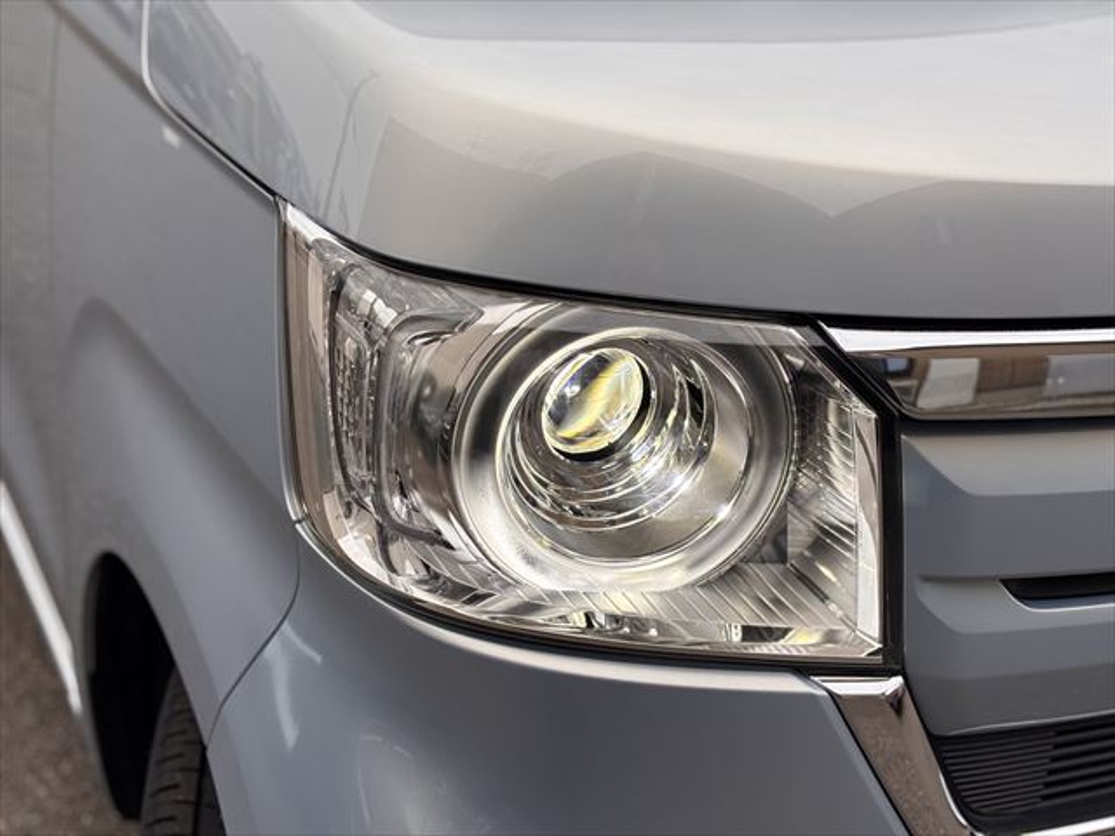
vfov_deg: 28.0
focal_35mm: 52
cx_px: 558
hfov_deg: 36.8
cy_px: 418
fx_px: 1675
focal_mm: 5.96
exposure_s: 1/186
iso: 32
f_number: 1.6
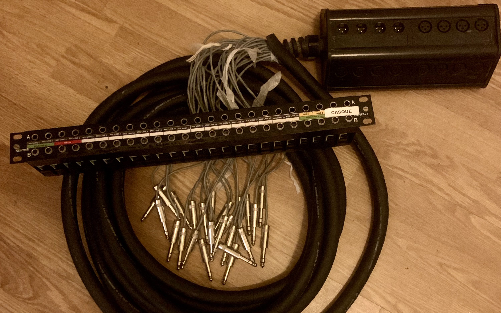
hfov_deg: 52.7
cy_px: 213
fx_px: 505
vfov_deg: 34.1
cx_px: 250
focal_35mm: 37
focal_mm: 4.25
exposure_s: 1/20
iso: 800
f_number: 1.8
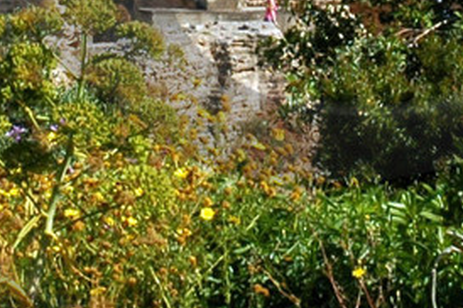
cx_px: 353
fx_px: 4509
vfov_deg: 3.9
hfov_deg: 5.9
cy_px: -239
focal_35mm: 351
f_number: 14
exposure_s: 1/160
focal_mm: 40
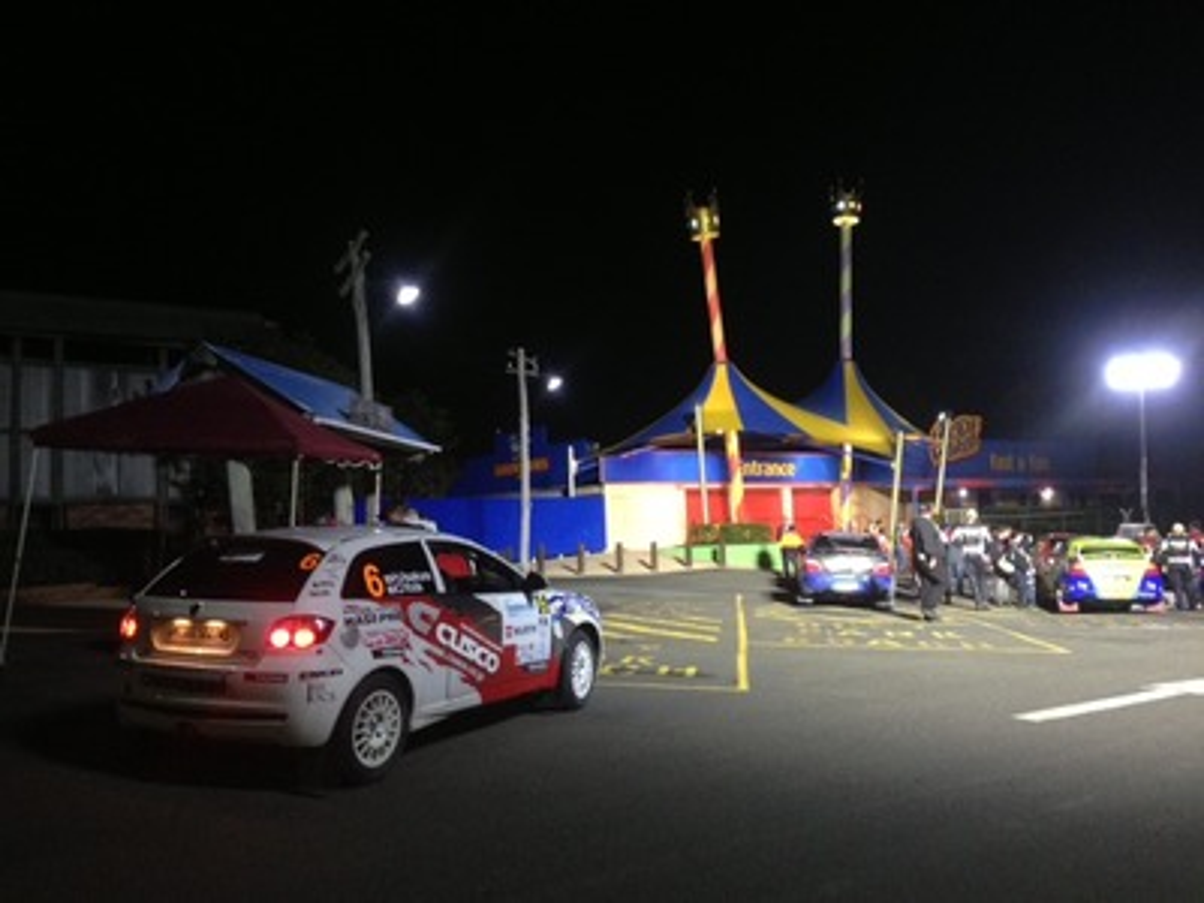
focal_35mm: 33
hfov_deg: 55.4
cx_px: 602
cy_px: 452
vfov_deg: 42.9
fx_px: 1148
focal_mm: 4.13
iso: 200
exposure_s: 1/20
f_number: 2.4
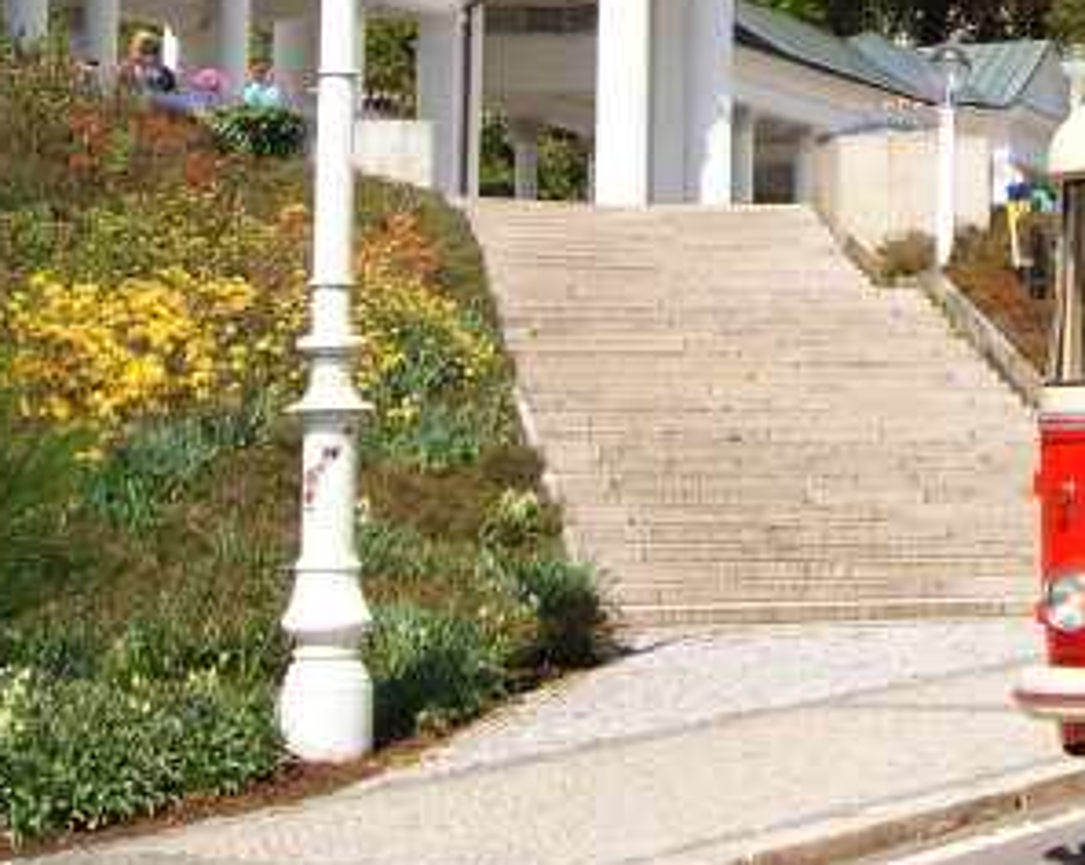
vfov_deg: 5.8
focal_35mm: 268
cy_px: 2
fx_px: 8585
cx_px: 1589
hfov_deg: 7.1
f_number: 11
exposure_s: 1/500
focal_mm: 55
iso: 200
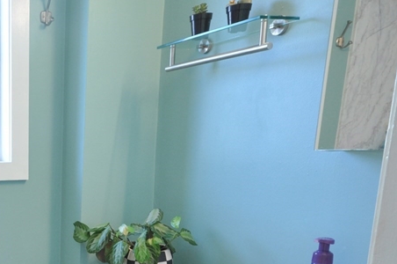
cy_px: 250
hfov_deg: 39.5
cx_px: 4
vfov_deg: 28.8
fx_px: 486
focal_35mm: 44
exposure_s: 1/5
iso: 400
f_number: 11
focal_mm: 13
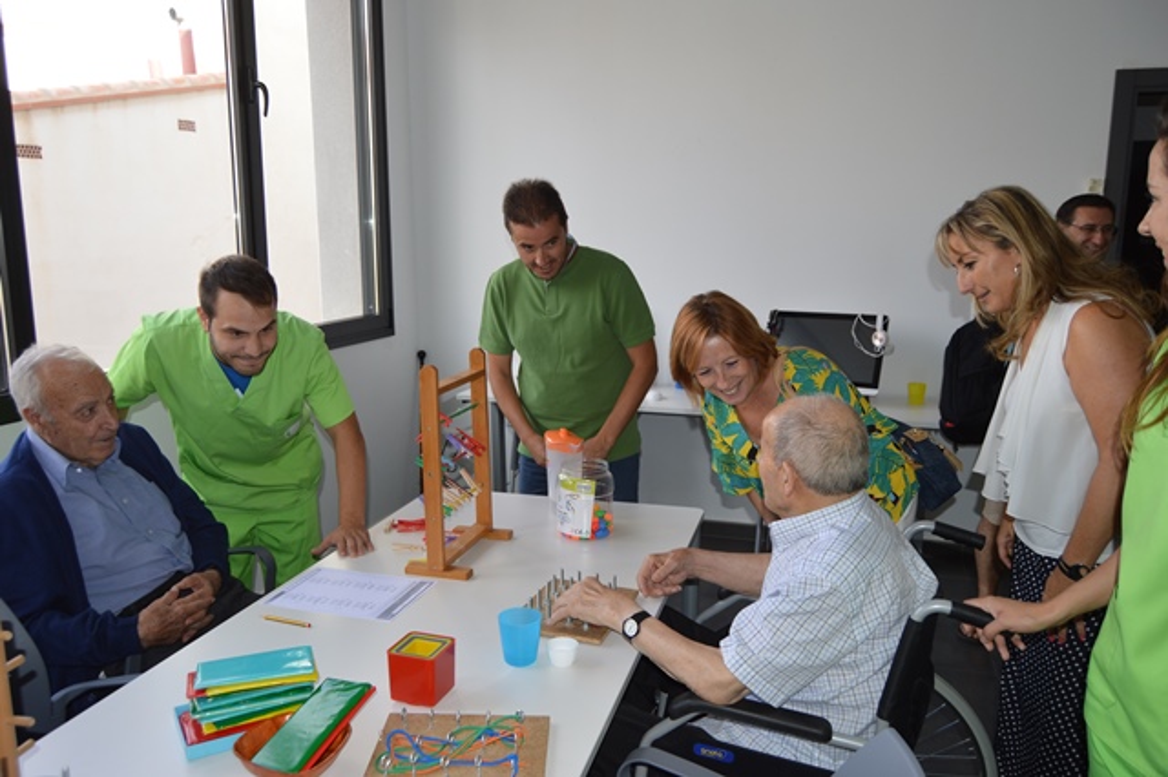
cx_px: 584
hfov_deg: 67.4
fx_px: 876
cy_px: 388
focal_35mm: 27
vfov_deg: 47.9
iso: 180
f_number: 4
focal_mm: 18
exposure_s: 1/125
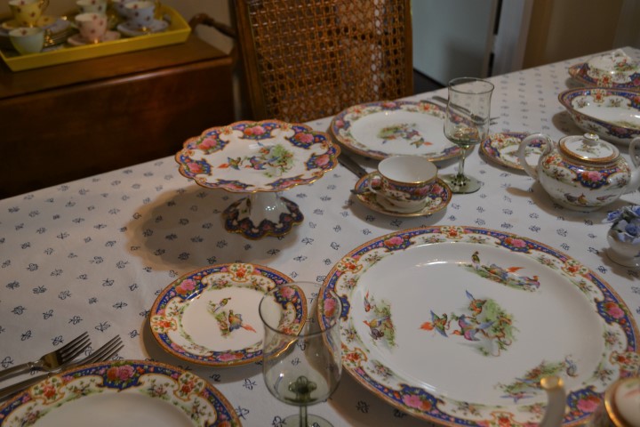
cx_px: 320
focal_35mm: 36
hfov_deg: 53.1
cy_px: 214
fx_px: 640
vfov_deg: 36.9
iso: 400
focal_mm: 24
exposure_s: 1/40
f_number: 4
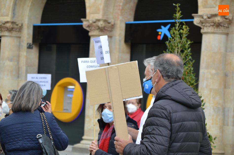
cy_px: 78
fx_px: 828
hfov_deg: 16.1
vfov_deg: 10.7
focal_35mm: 128
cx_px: 117
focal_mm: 85
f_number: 5.3
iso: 200
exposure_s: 1/160
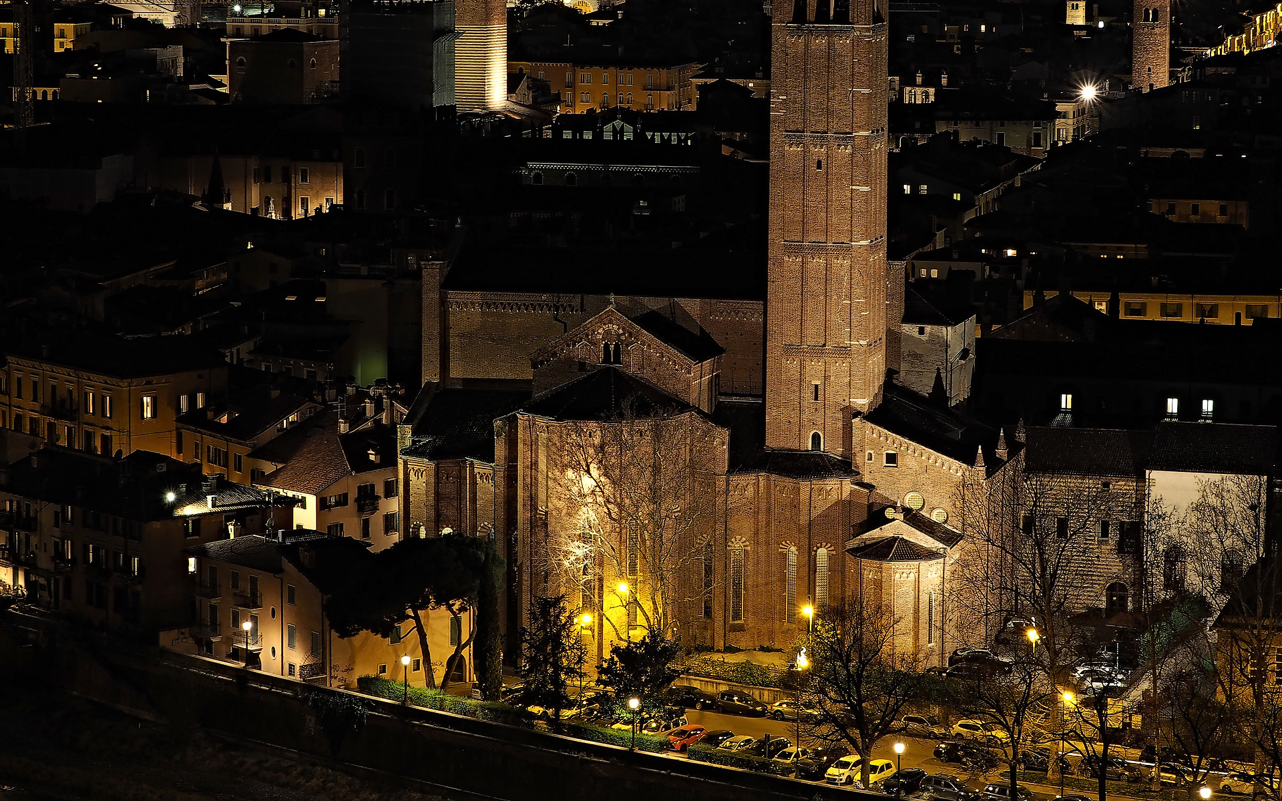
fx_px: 3703
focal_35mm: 106
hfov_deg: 19.6
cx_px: 690
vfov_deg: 12.3
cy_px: 266
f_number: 9
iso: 100
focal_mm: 40
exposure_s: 8
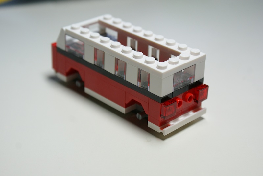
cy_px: 88
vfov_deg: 18.2
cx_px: 132
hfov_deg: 27.0
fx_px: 548
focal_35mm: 75
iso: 400
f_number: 5.6
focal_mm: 50
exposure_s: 1/80
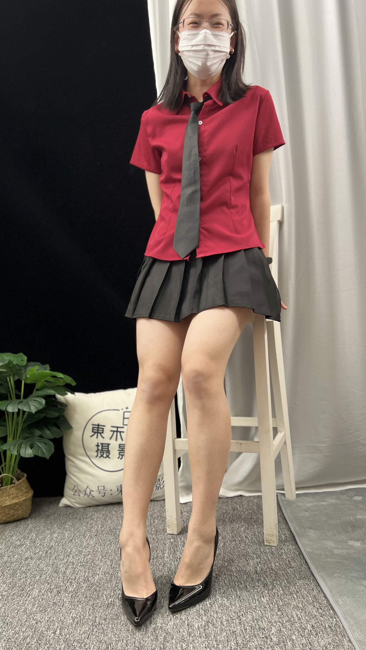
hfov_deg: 40.2
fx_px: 500
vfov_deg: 66.1
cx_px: 168
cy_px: 320
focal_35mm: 29
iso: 125
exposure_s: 1/75
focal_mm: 5.7
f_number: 1.5
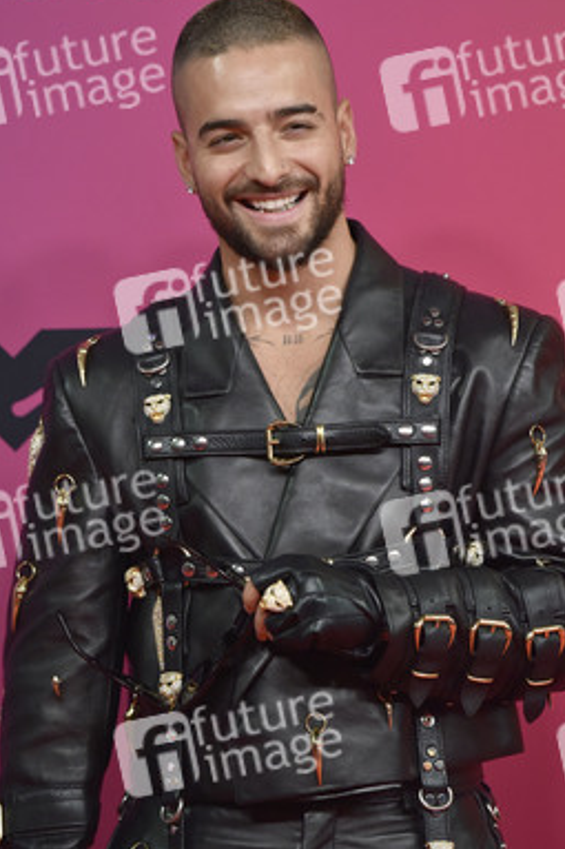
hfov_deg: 6.6
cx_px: 292
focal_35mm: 209
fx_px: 4924
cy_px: 412
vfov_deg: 9.8
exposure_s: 1/250
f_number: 5.6
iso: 2000
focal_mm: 200
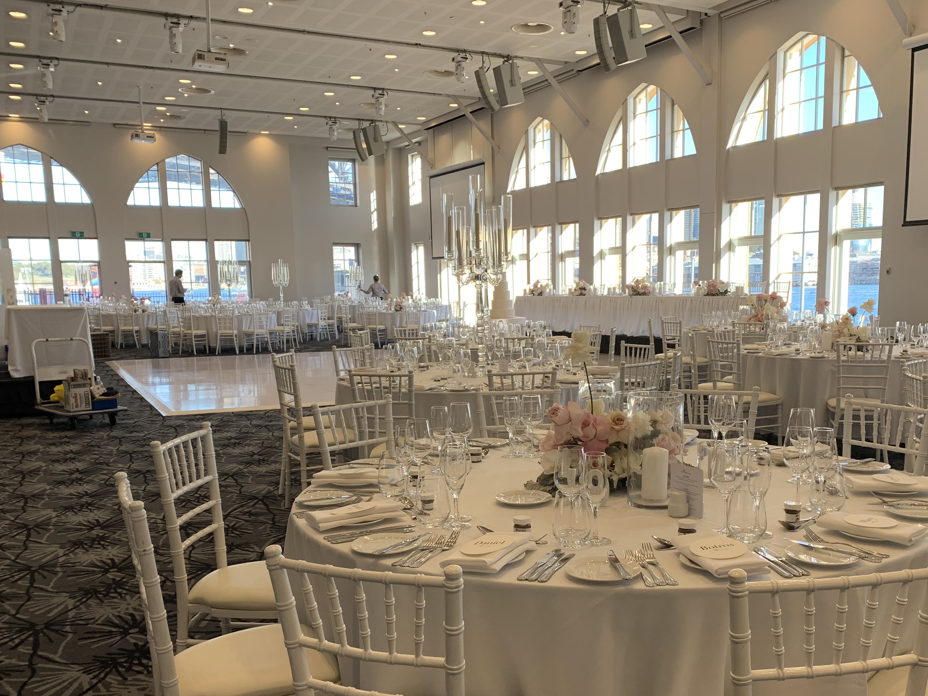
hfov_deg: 53.8
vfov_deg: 41.5
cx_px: 530
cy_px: 437
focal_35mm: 34
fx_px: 911
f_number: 1.8
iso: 32
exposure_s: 1/122
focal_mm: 4.25
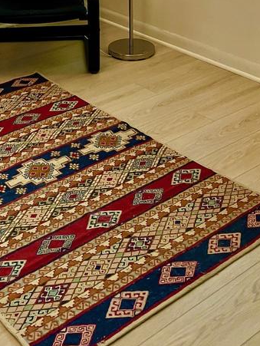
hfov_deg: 21.8
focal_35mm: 67
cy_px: 18
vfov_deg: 27.6
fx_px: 670
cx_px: 76
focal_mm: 3.99
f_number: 1.8
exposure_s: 1/60
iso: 80
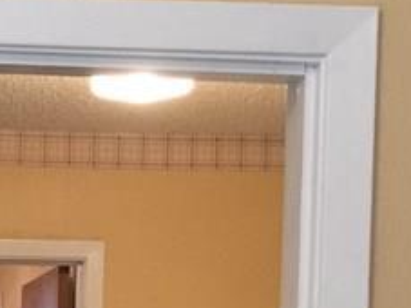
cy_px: 480
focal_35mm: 131
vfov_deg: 10.8
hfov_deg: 14.3
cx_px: -147
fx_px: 1555
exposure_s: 1/15
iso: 64
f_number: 2.2
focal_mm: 4.15
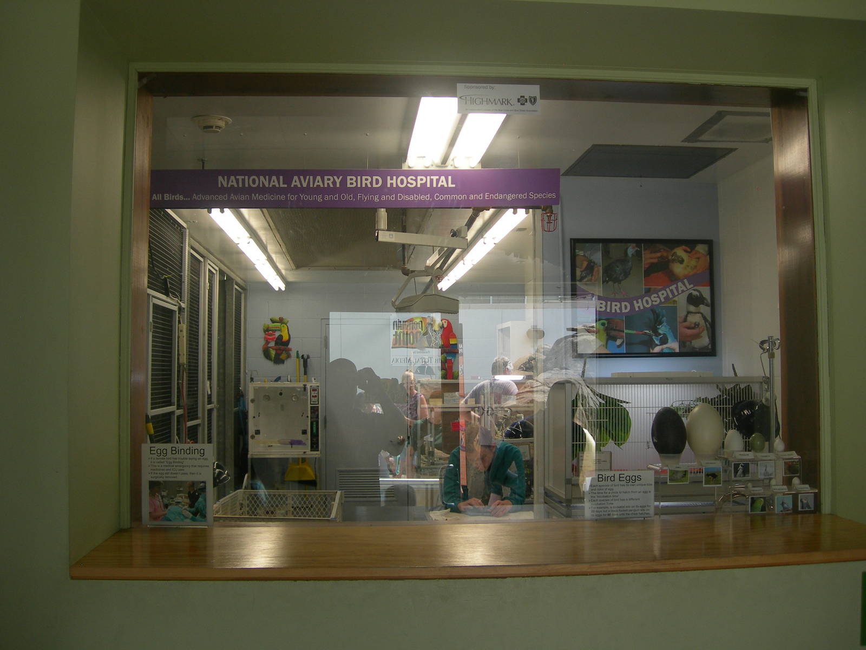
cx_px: 433
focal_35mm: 38
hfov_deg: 49.0
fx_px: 951
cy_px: 325
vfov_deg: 37.7
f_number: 2.8
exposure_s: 1/72.3
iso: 50
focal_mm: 7.8
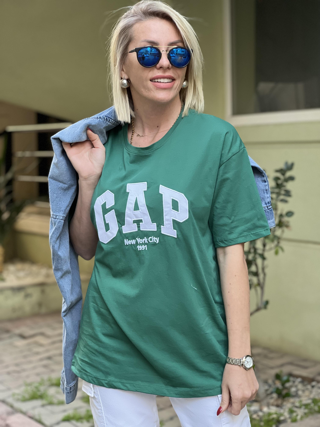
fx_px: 949
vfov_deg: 25.3
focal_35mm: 77
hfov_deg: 19.1
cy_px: 214
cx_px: 160
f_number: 2.8
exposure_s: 1/121
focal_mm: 9
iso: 200
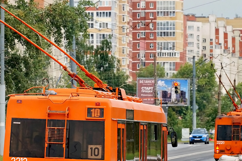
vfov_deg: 5.9
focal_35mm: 234
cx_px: 92
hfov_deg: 8.8
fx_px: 1573
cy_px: 101
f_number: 7.1
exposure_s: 1/500
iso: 400
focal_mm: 90
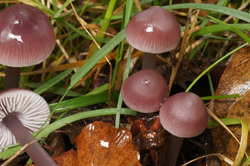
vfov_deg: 6.7
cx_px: 72
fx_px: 1422
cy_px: 75
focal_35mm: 205
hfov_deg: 10.0
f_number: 16
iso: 1600
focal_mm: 90
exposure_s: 1/160
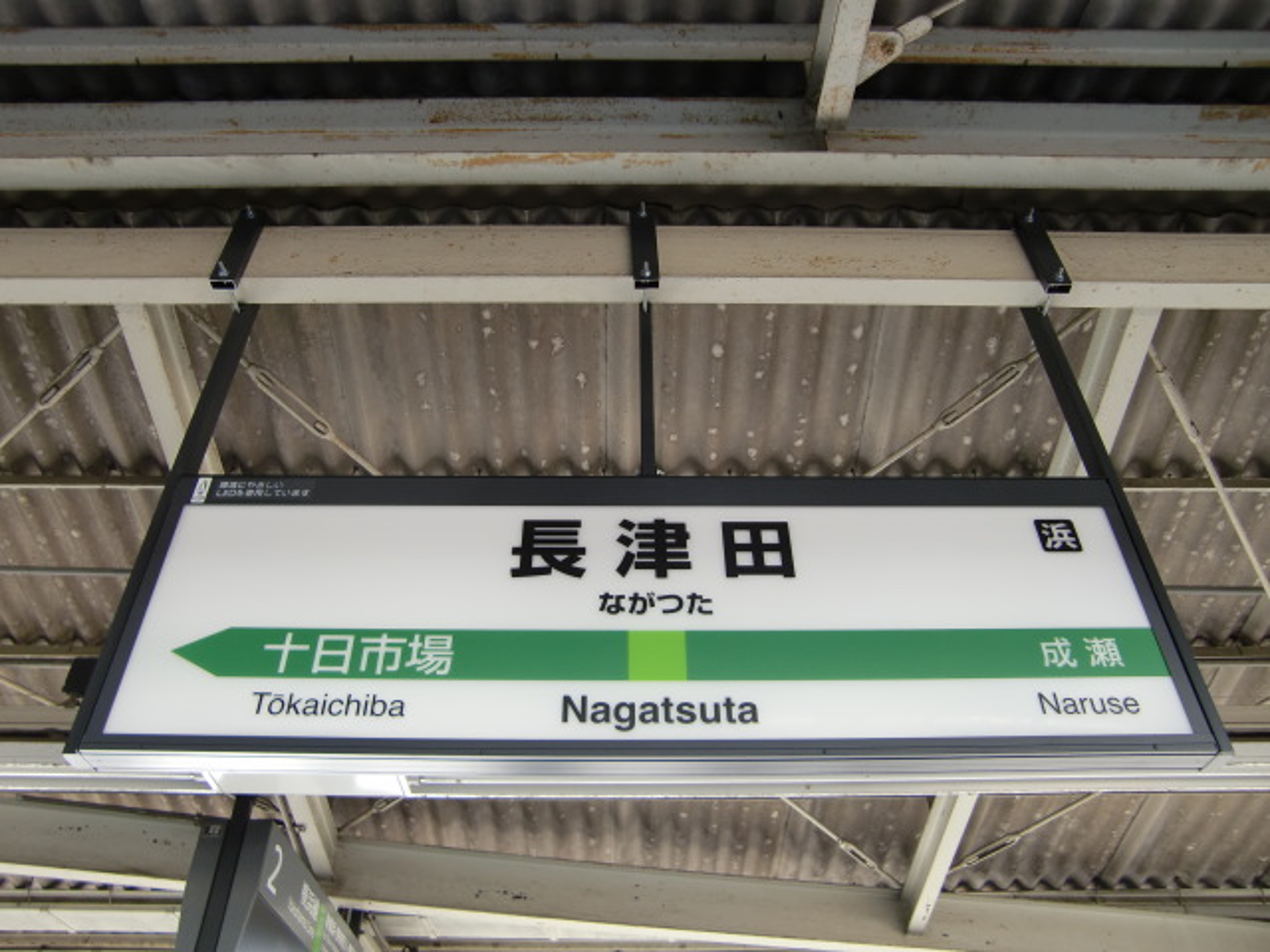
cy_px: 476
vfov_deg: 49.7
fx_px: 1027
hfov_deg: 63.4
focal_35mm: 28
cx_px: 635
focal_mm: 4.9
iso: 80
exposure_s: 1/60
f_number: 2.6
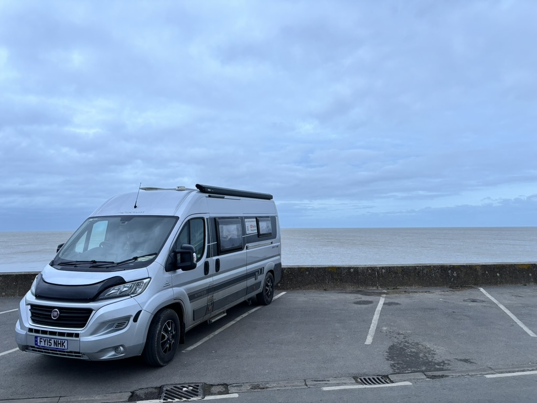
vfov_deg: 53.1
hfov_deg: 67.3
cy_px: 202
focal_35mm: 26
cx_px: 268
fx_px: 403
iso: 125
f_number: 1.6
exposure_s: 1/115
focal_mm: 5.96
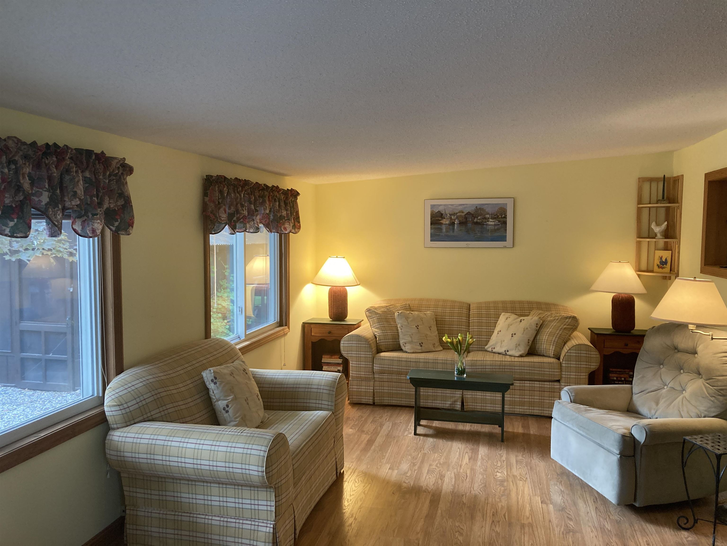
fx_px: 588
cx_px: 364
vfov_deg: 49.7
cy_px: 273
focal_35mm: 28
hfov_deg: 63.4
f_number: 1.8
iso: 125
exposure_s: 1/60
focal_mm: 3.99
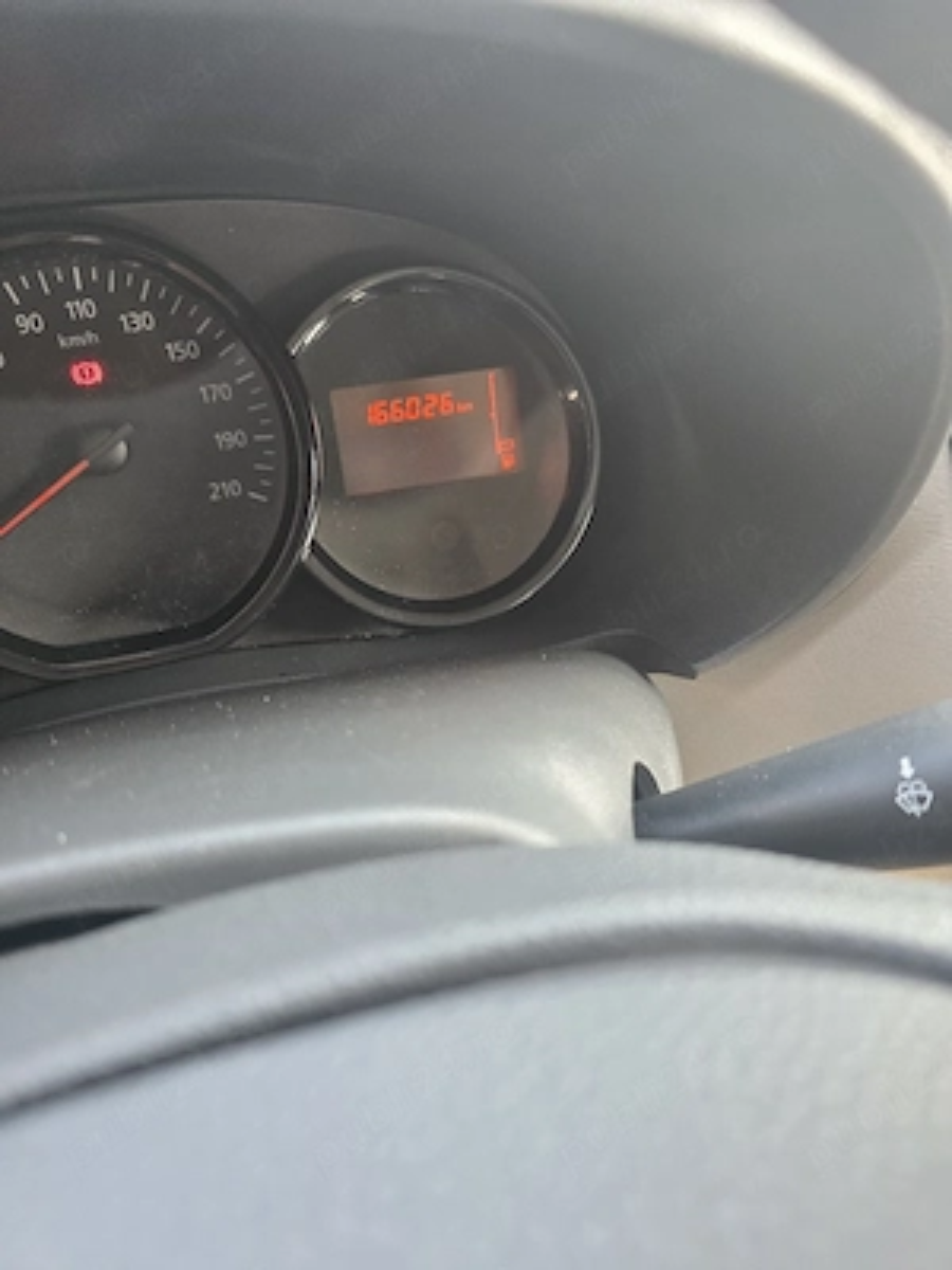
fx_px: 843
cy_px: 635
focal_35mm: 23
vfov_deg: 73.9
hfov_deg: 58.9
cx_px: 476
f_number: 1.7
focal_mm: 6.3
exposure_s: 1/101
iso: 200
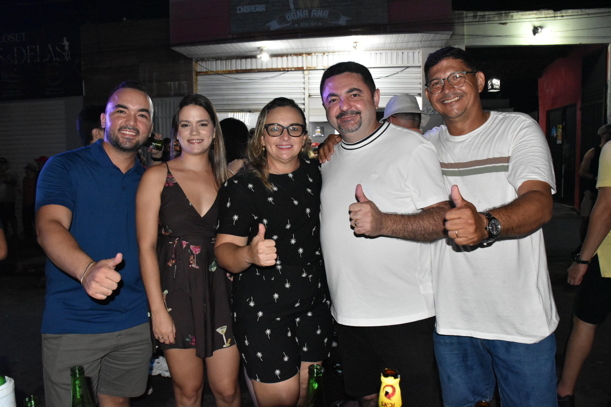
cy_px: 204
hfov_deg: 67.4
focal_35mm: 27
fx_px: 458
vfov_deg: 47.9
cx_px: 306
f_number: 5.6
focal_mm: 18
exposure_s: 1/100
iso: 3200
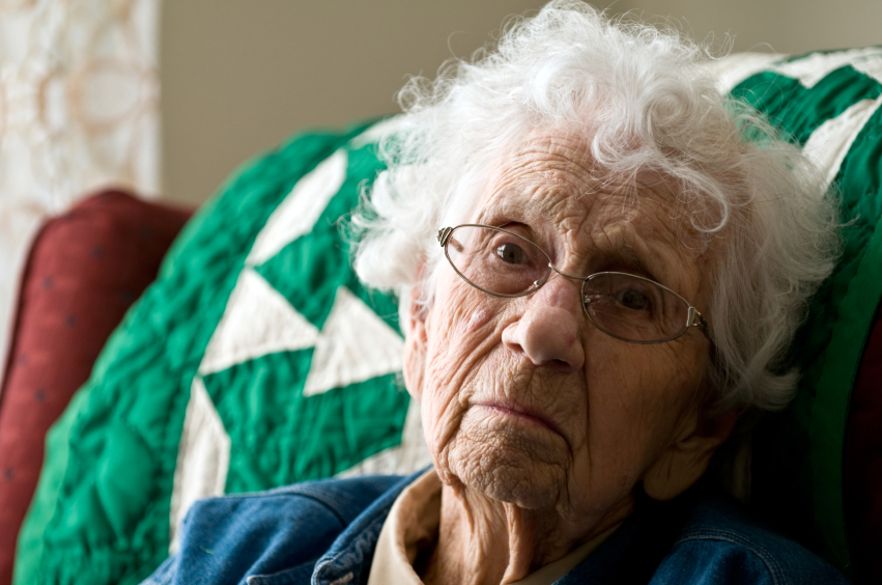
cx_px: 441
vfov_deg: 6.5
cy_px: 292
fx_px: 5135
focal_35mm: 210
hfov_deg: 9.8
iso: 200
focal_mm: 140
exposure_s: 1/100
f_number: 2.8
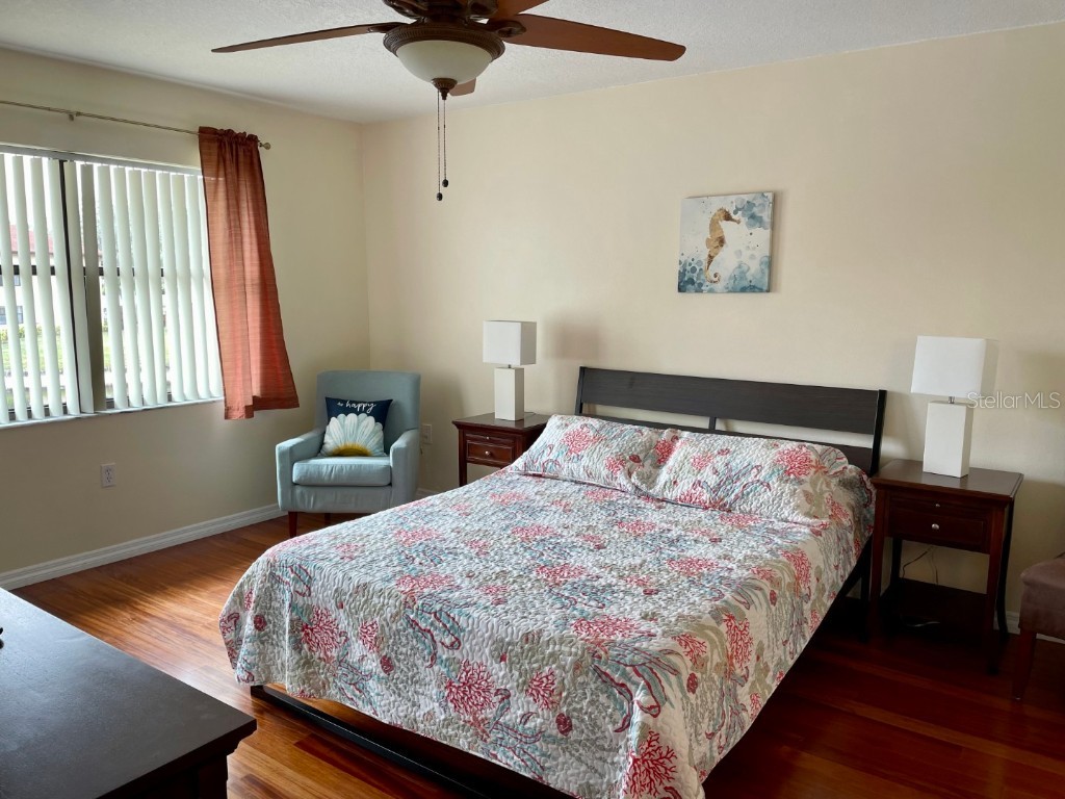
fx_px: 800
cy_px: 400
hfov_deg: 67.3
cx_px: 532
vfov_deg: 53.1
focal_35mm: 26
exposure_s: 1/120
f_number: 1.6
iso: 50
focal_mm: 4.2
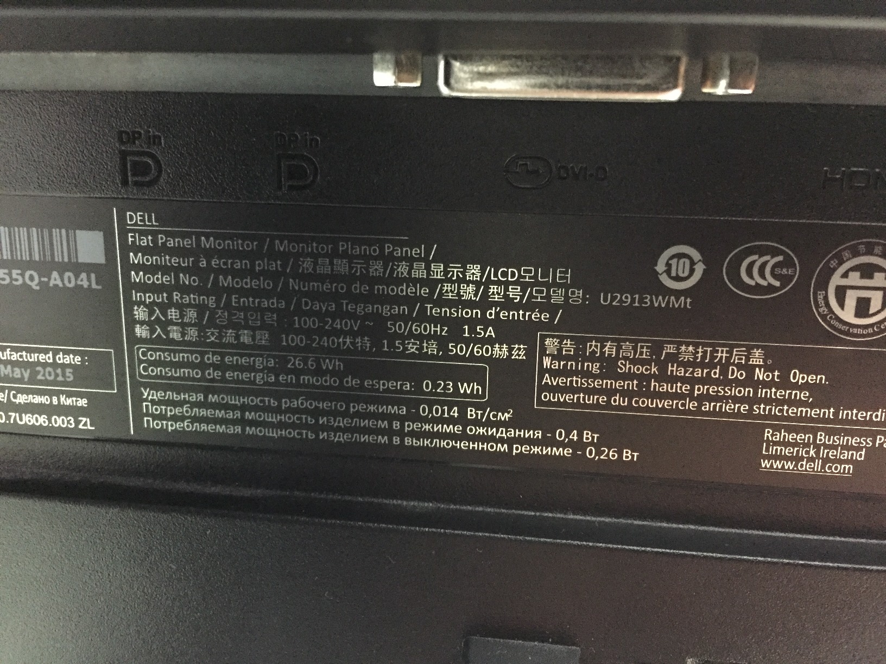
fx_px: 742
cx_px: 443
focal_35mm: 29
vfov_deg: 48.2
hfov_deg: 61.7
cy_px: 332
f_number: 2.2
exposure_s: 1/15
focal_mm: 4.15
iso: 1000
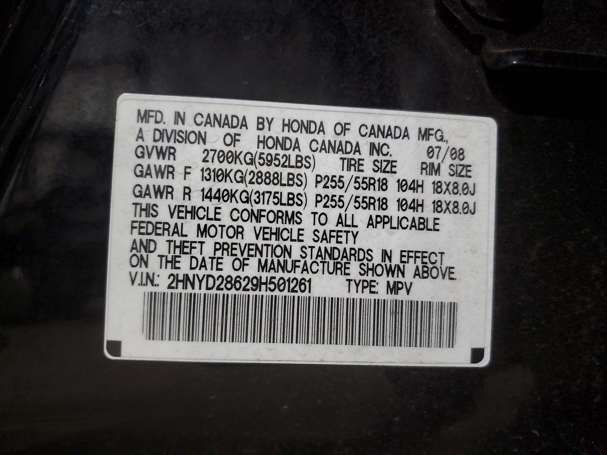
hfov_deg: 67.3
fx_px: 456
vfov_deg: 53.1
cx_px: 304
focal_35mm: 26
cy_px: 228
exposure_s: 1/30
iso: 323
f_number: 1.5
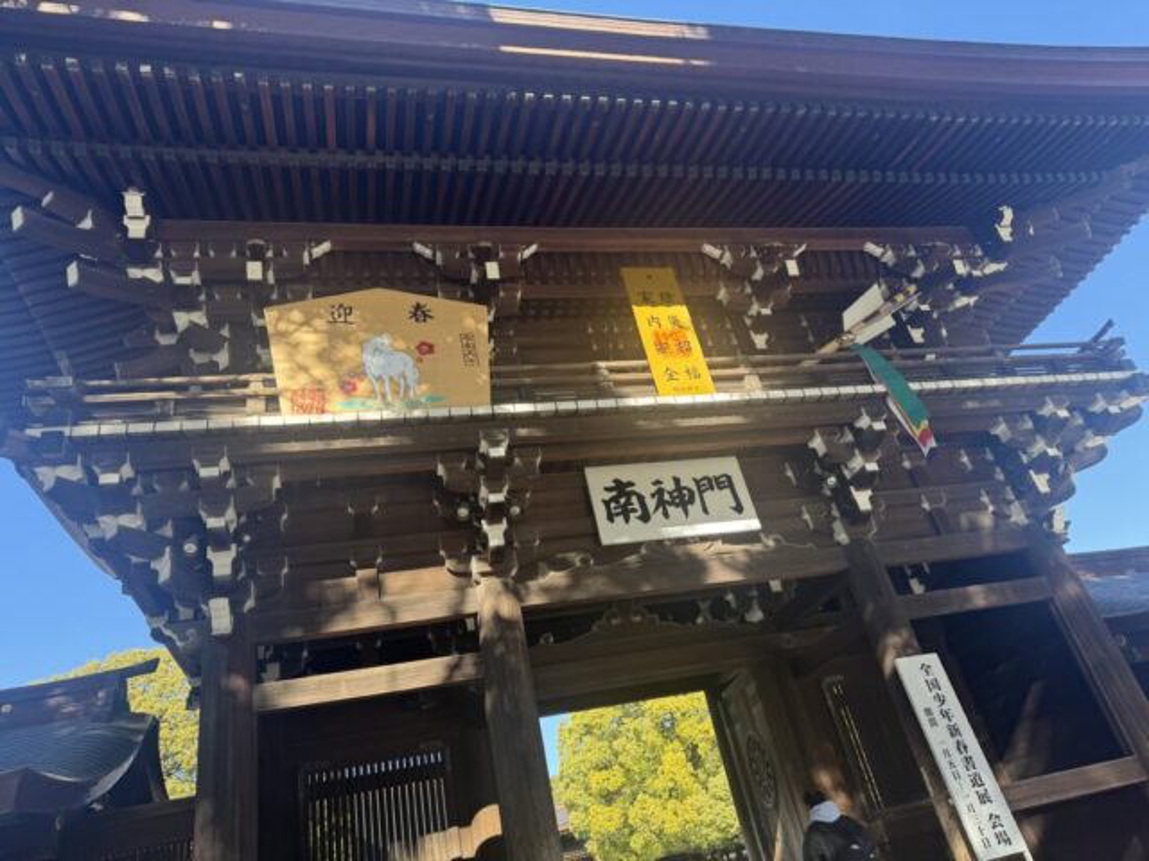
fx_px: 797
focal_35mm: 24
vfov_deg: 56.8
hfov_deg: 71.6
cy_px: 430
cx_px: 574
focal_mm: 6.76
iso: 80
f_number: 1.78
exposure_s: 1/627
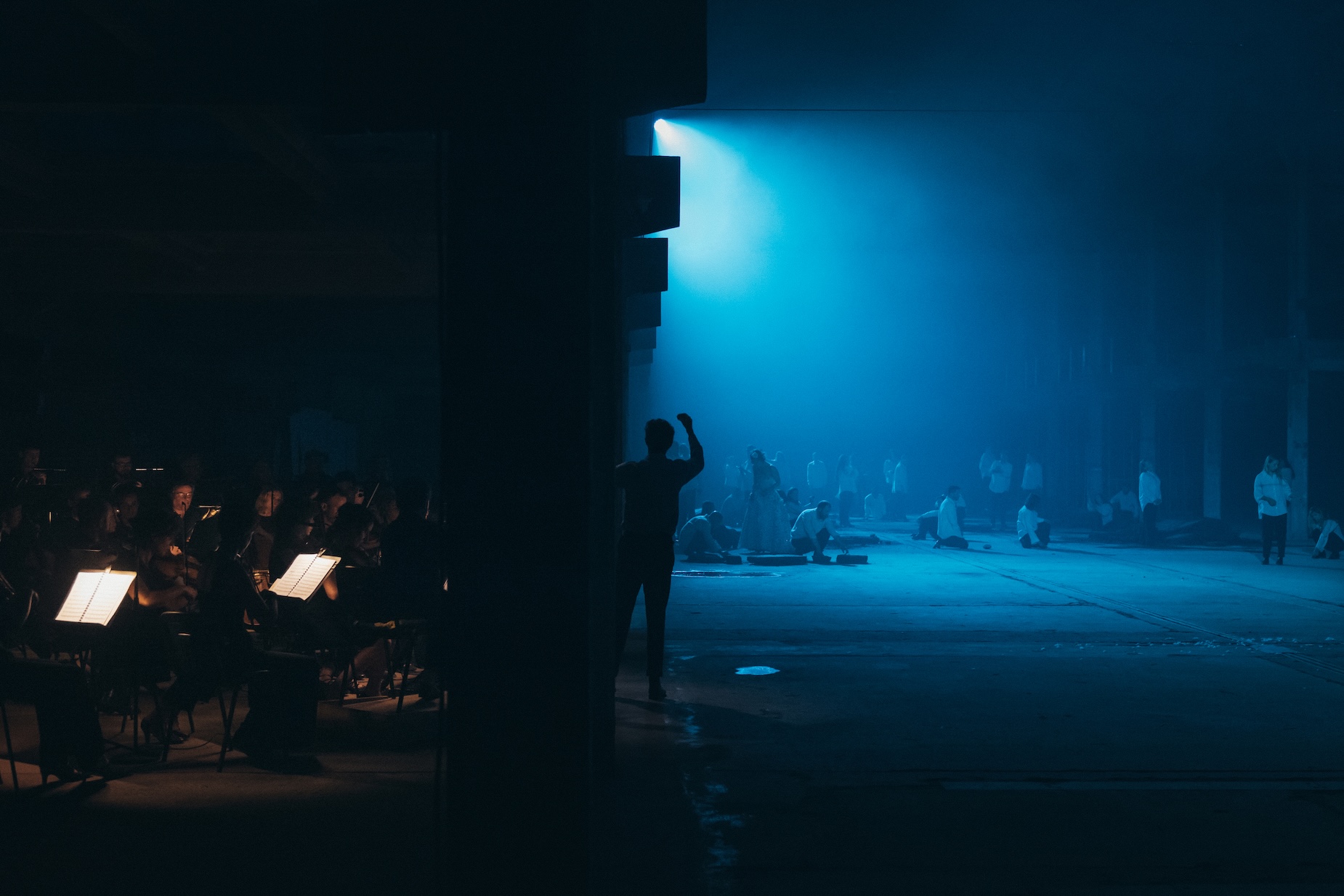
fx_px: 1605
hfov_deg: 45.4
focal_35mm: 43
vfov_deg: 31.2
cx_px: 672
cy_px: 448
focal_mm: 43
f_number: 4.5
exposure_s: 1/80
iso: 6400
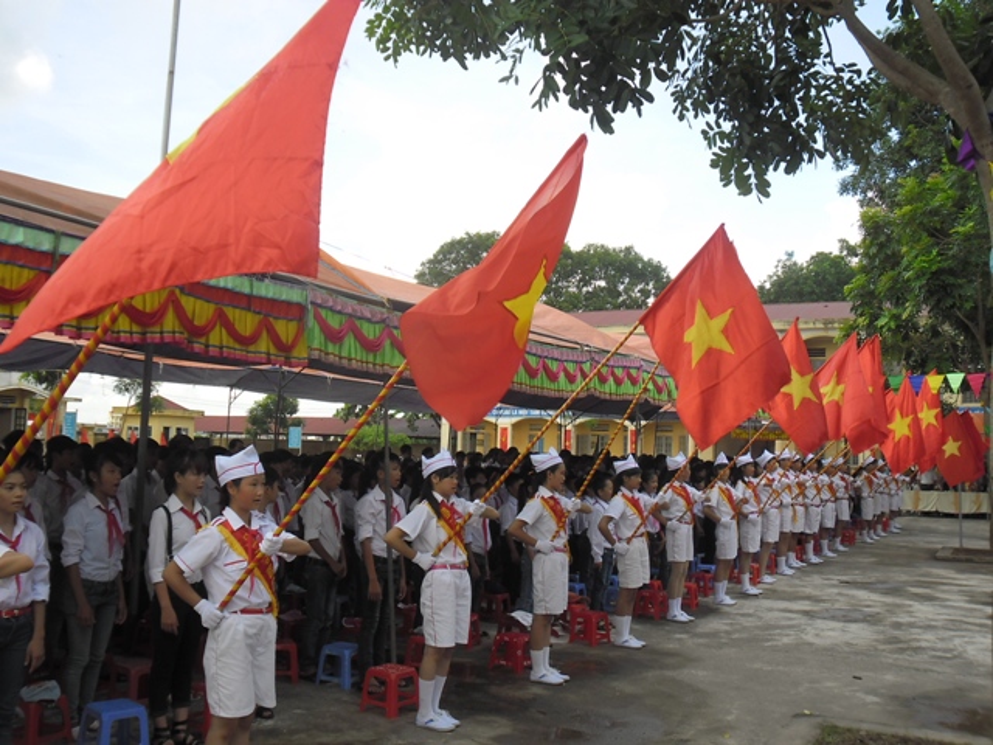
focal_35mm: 37
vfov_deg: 38.7
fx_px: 1061
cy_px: 372
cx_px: 496
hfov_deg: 50.1
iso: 80
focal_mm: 6.6
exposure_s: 1/181
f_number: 4
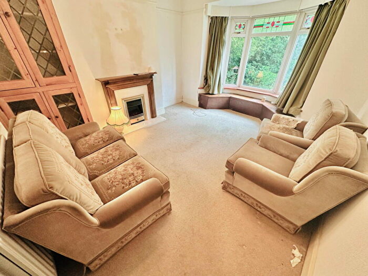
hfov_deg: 102.1
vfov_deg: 85.7
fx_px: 149
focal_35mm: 14
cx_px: 184
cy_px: 138
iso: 160
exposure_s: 1/50
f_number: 2.2
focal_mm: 2.22
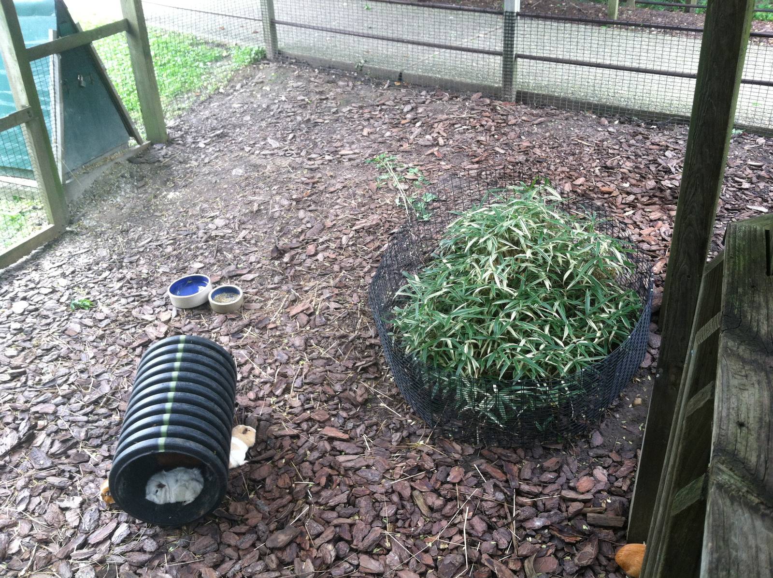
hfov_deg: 52.7
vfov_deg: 40.6
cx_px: 386
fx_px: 780
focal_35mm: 35
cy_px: 289
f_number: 2.8
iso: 80
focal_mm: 3.85
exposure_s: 1/33
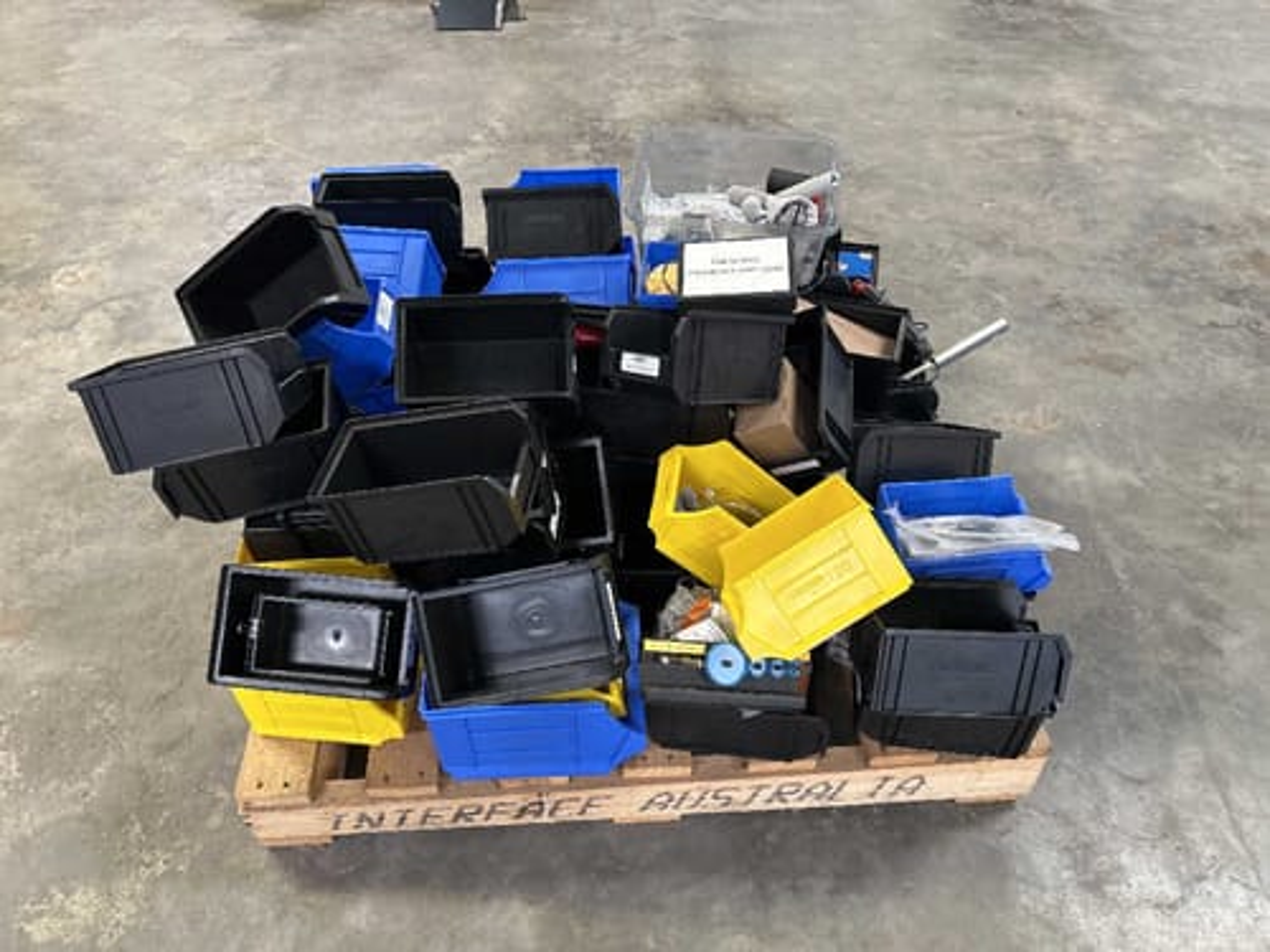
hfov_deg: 67.3
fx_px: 954
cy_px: 476
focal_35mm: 26
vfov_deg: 53.1
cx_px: 635
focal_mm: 5.7
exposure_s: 1/77
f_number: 1.5
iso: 125
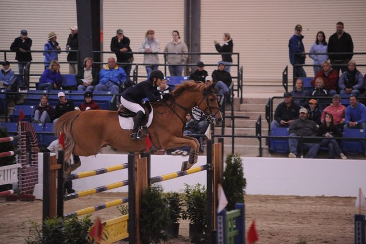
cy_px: 122
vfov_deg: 6.9
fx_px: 2032
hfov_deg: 10.3
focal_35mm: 200
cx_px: 183
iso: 5000
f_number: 2.8
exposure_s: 1/400
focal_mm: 200
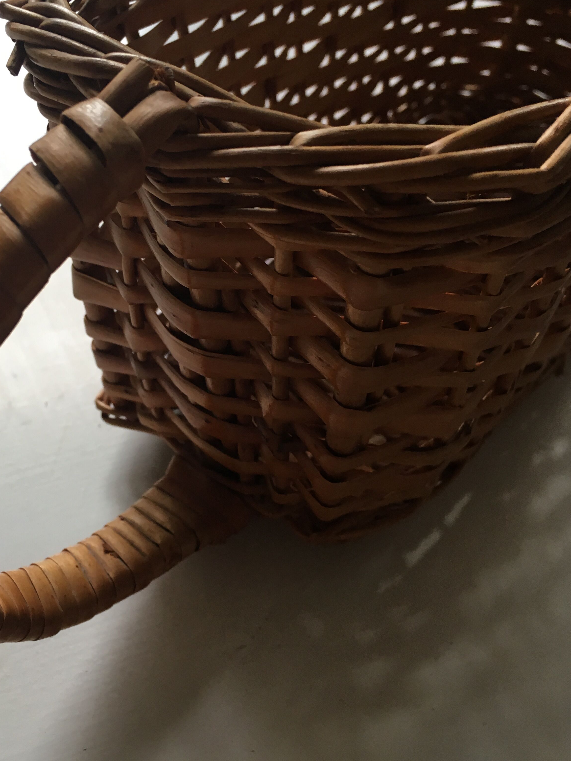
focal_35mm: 38
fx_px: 836
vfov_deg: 49.0
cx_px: 201
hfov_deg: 37.4
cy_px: 389
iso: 40
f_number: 2.2
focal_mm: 4.15
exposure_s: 1/33
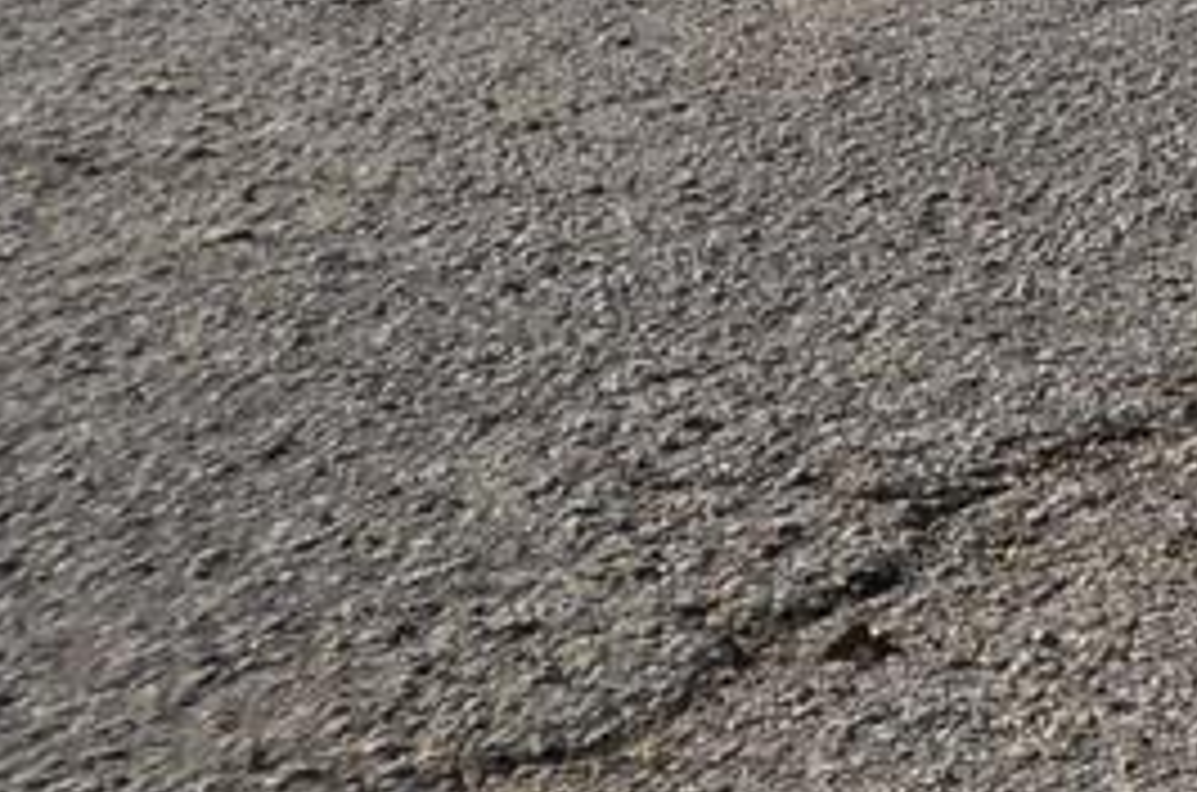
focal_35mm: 277
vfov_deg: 4.6
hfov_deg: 6.4
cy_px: -1899
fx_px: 9188
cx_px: 4234
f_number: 10
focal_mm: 24
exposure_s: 1/250
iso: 200
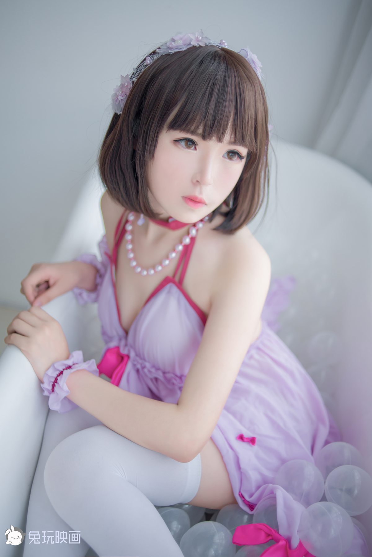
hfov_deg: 37.9
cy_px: 278
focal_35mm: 35
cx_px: 186
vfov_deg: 54.4
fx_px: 542
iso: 100
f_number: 2
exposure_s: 1/160
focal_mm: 35
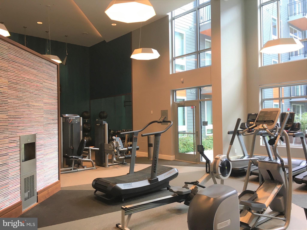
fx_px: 257
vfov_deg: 48.2
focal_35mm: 29
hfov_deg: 61.7
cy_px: 115
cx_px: 154
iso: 25
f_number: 2.2
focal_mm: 4.15
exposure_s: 1/30
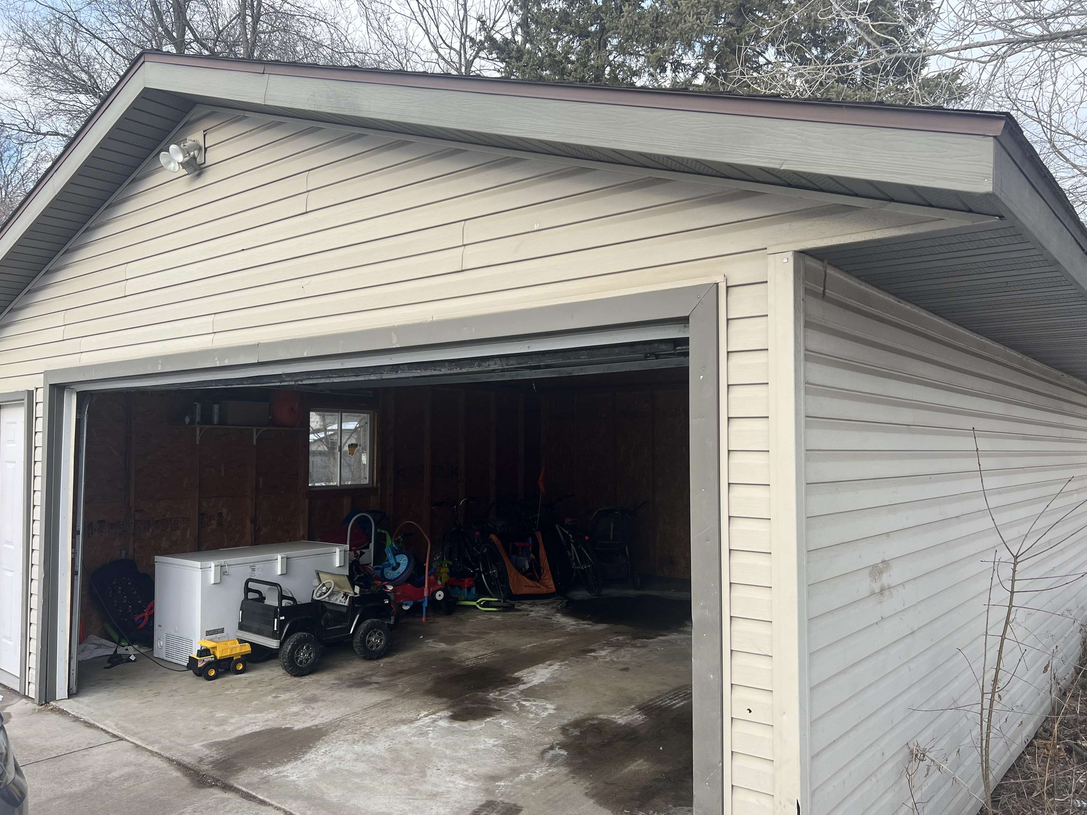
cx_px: 536
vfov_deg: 51.4
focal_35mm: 27
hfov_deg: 65.3
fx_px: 848
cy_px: 411
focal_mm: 5.7
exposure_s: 1/421
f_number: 1.5
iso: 50
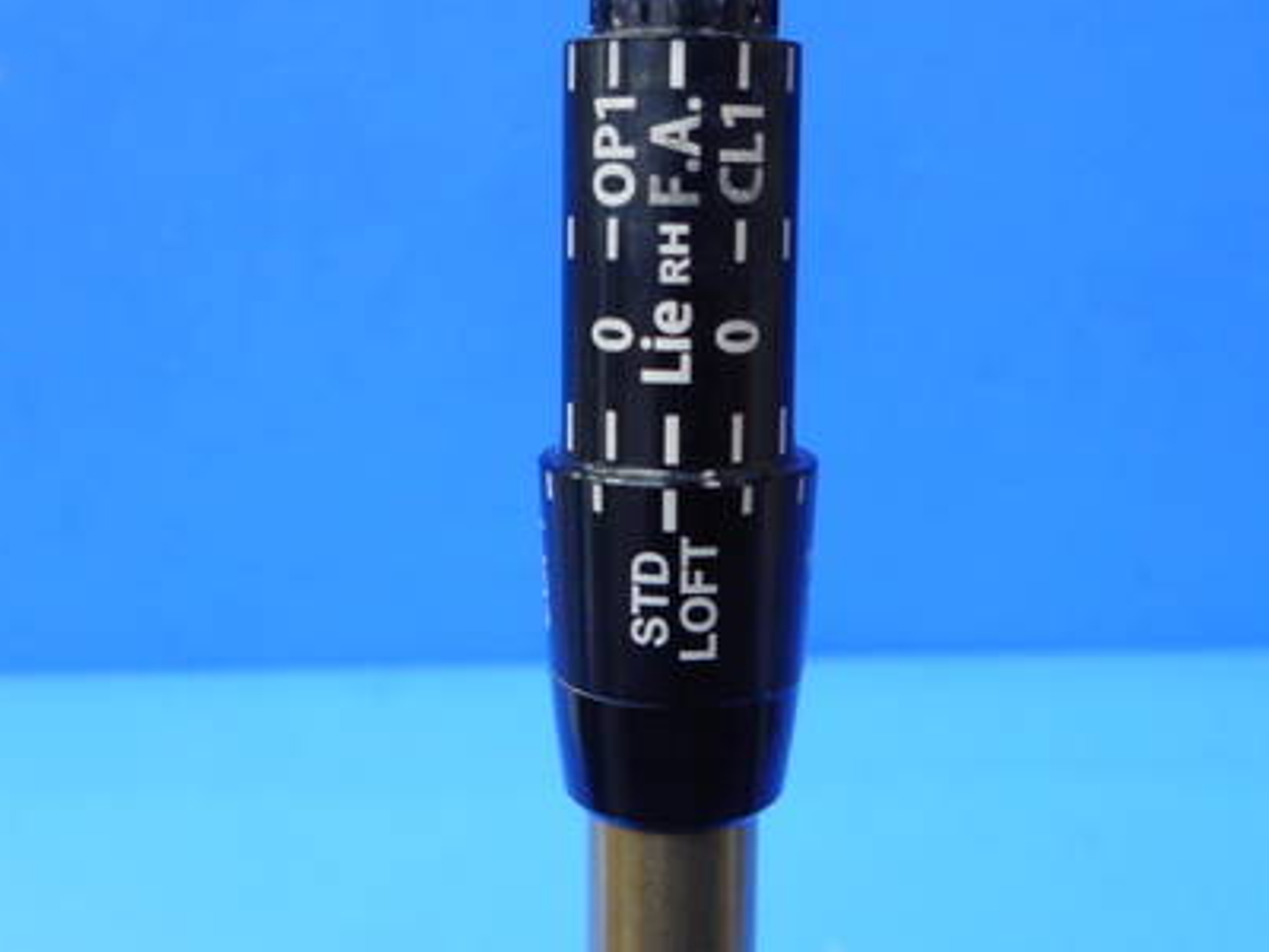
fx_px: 1466
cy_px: 352
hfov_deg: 46.7
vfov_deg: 35.7
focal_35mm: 40
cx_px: 695
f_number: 3.7
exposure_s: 1/30
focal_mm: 4.5
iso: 140
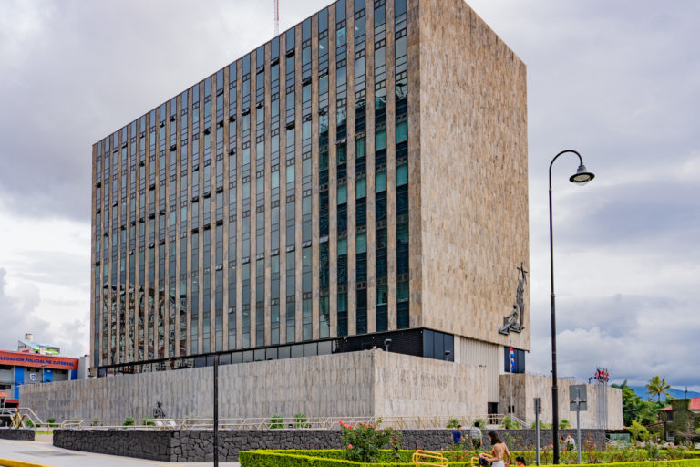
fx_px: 583
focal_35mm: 30
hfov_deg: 61.9
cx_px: 350
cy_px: 234
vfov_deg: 43.6
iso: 100
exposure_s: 1/400
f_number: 5
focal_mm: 20
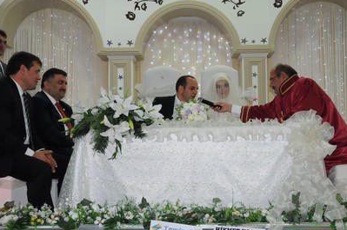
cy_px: 125
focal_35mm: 44
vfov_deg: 30.4
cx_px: 177
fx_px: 424
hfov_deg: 44.5
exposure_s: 1/60
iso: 1250
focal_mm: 26
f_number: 5.6
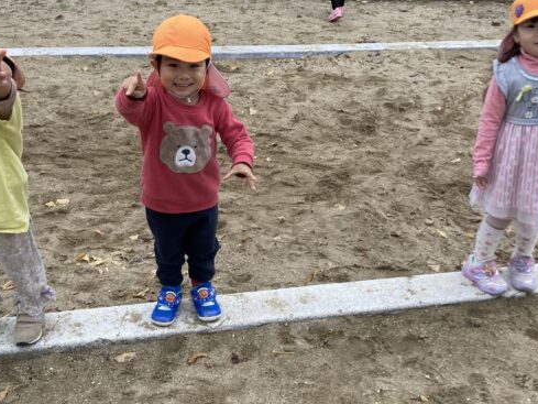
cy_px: 175
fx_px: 684
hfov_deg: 42.9
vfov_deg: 32.8
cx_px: 267
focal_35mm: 44
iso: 20
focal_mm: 3.99
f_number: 1.8
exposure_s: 1/124
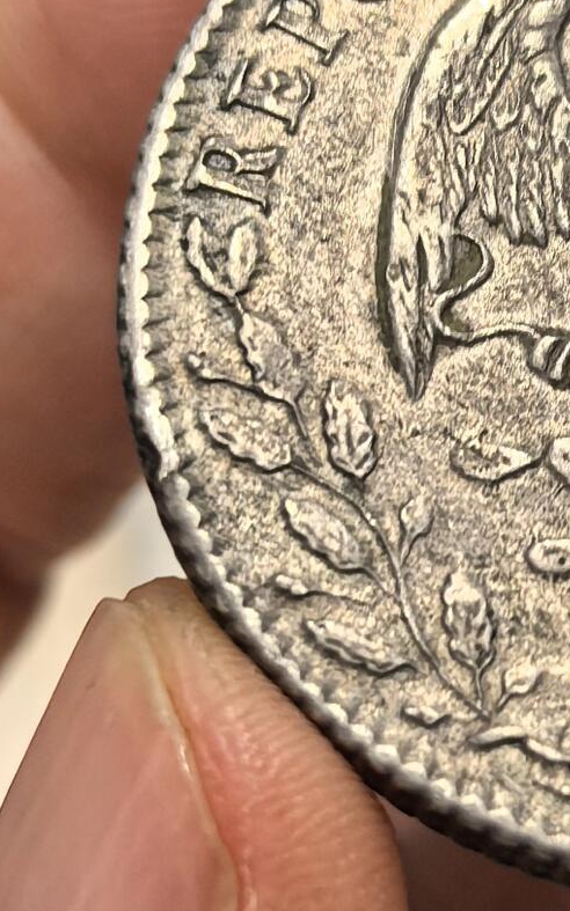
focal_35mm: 131
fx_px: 3255
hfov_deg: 9.8
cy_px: 369
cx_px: 755
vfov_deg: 15.9
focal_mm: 6.98
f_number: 2
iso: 250
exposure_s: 1/100
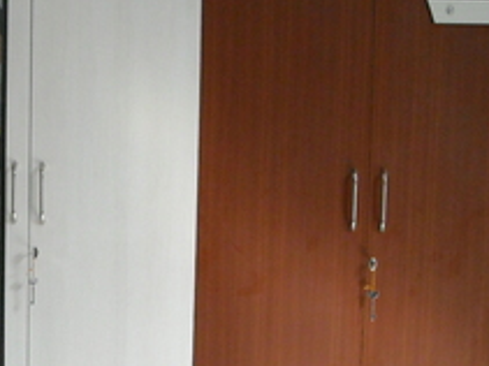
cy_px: 224
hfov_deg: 22.9
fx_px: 1172
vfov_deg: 17.7
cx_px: 32
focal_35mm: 83
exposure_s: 1/60
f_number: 2.8
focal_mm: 5.7
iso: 295
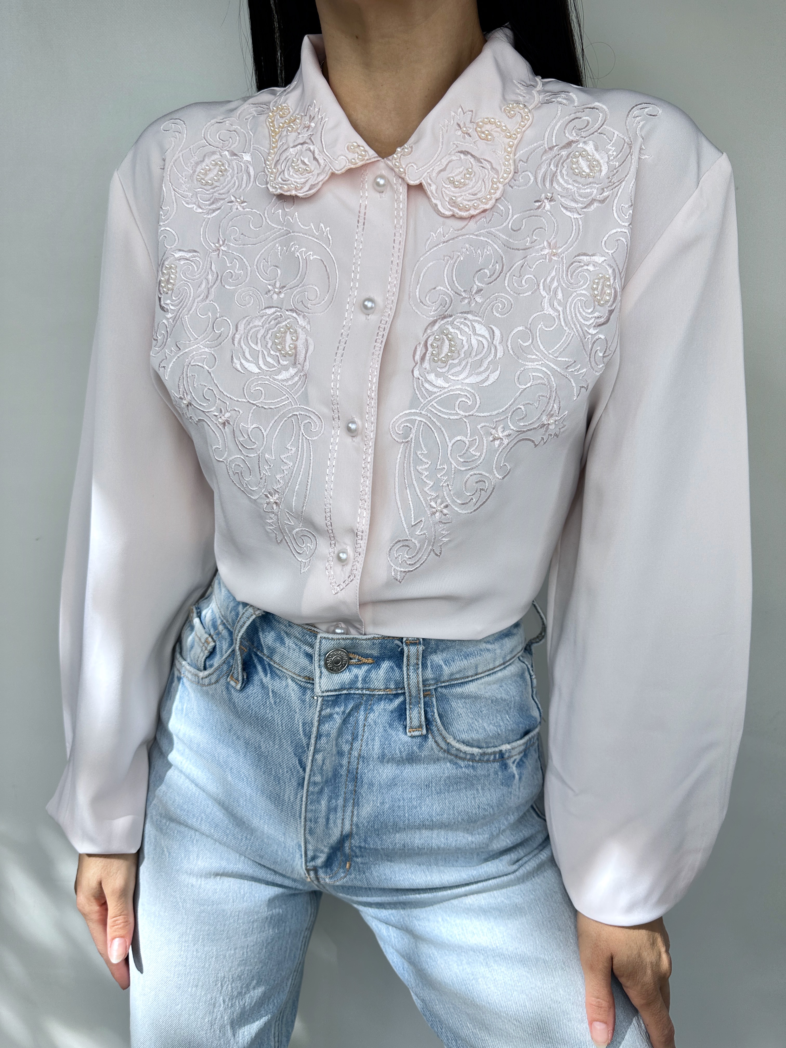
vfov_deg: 71.6
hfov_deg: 56.8
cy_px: 524
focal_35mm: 24
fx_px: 727
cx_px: 393
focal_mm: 6.86
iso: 80
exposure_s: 1/785
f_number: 1.78
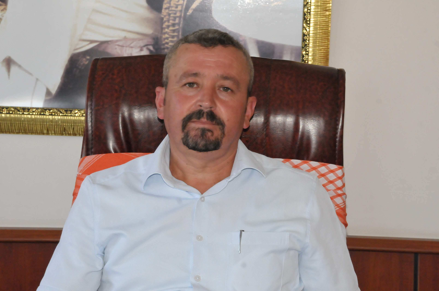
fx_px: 1370
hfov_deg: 18.2
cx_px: 220
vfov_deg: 12.1
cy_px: 146
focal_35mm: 112
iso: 3200
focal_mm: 75
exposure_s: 1/250
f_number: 9
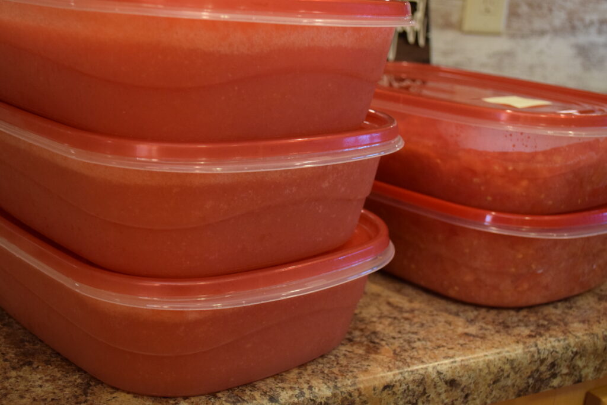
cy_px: 202
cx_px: 304
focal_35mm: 48
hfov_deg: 41.1
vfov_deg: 28.1
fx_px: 810
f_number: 4.8
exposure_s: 1/60
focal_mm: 32
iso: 2200
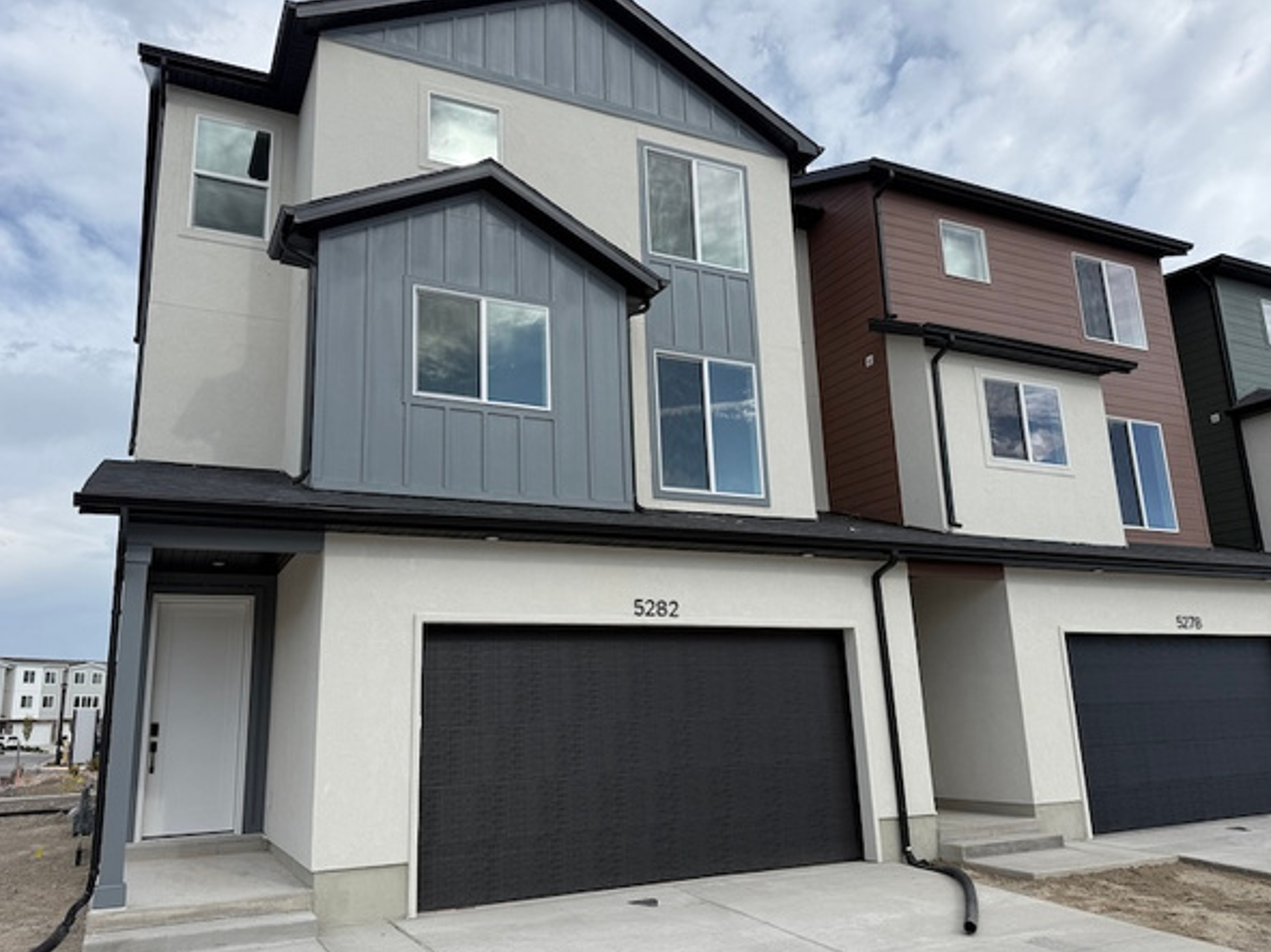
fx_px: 954
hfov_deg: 67.3
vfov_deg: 53.0
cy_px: 481
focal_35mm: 26
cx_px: 602
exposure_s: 1/4167
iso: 80
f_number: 1.78
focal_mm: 6.76
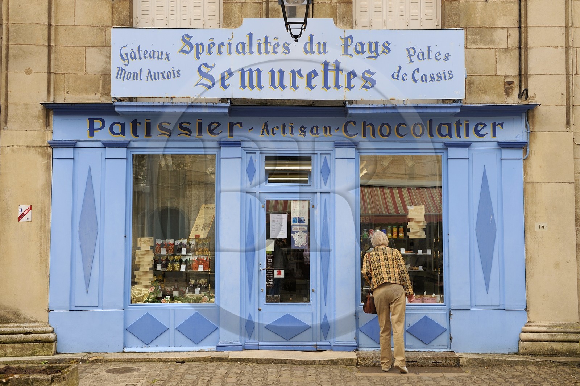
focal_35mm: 40
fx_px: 644
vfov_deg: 33.4
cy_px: 193
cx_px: 290
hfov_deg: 48.5
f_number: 8
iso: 200
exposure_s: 1/160
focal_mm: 40
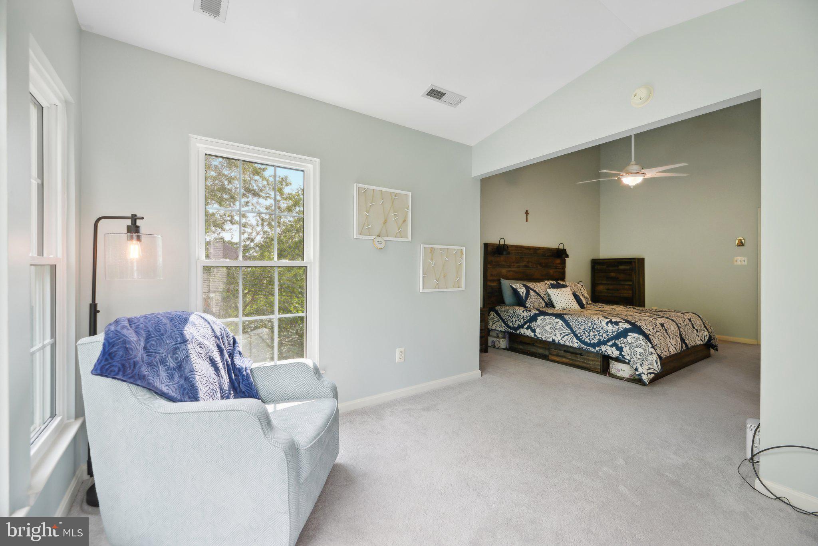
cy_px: 273
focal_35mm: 14
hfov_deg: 104.2
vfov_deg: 81.2
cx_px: 409
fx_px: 318
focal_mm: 14
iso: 200
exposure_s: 1/40
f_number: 7.1
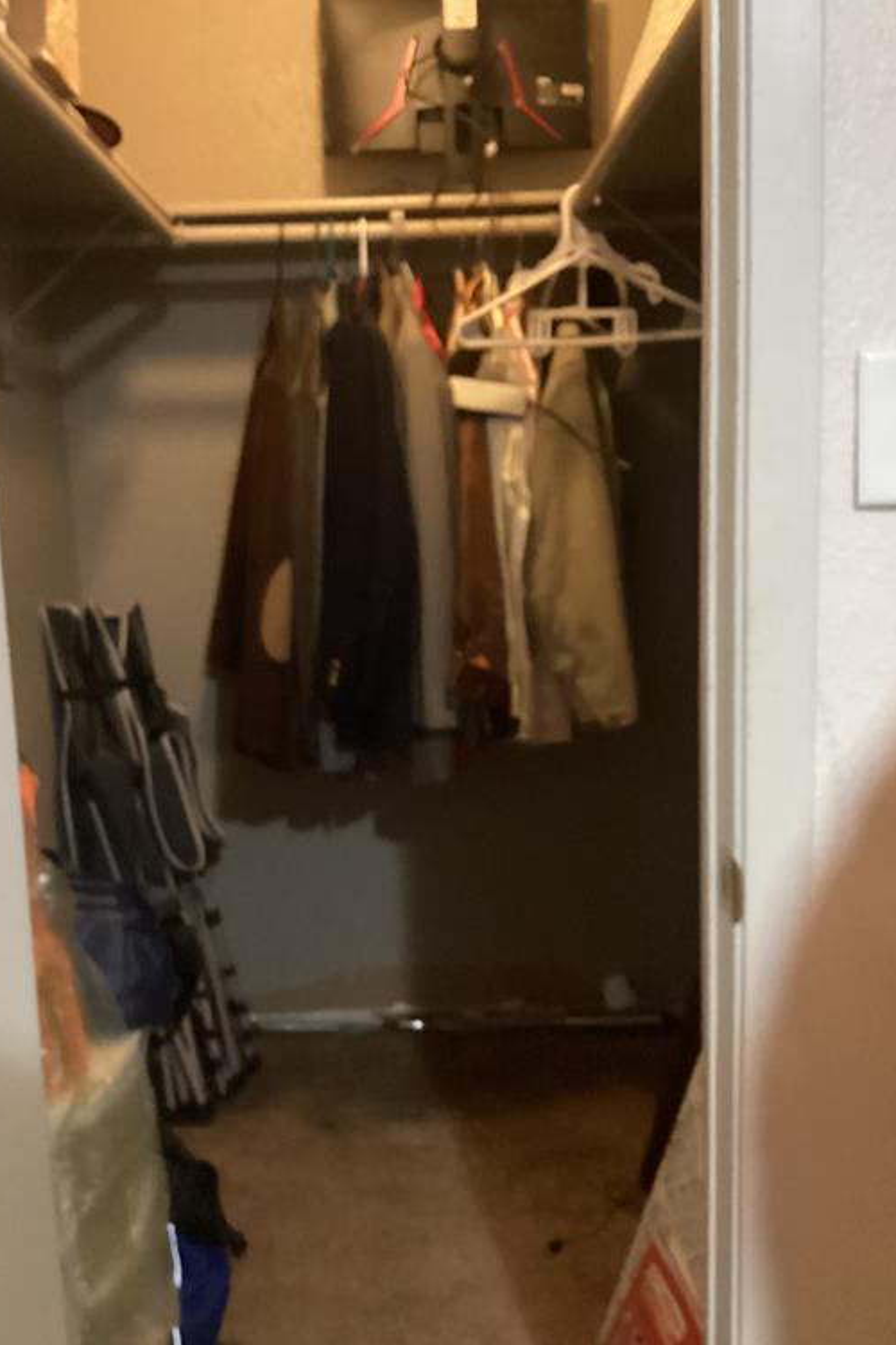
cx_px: 410
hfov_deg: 39.9
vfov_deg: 57.2
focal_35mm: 33
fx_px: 1232
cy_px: 674
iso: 800
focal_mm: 3.3
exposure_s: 1/15
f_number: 2.4
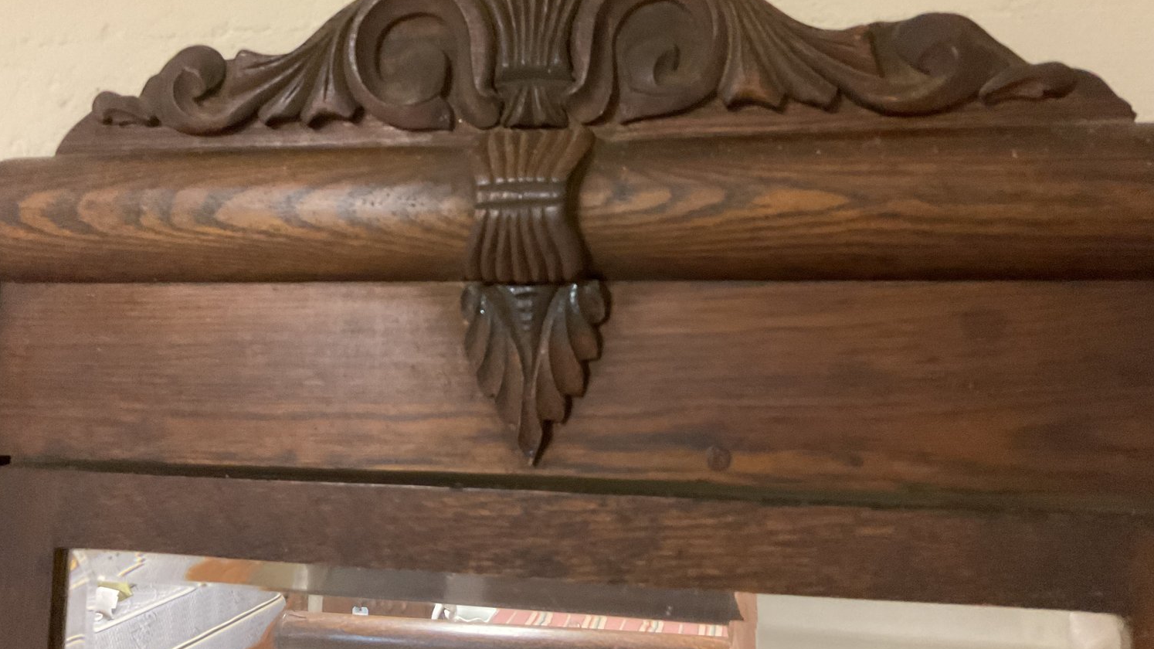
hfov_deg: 61.0
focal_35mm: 32
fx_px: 979
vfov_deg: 36.3
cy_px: 220
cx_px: 570
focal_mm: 3
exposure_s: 1/30
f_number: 1.8
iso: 400
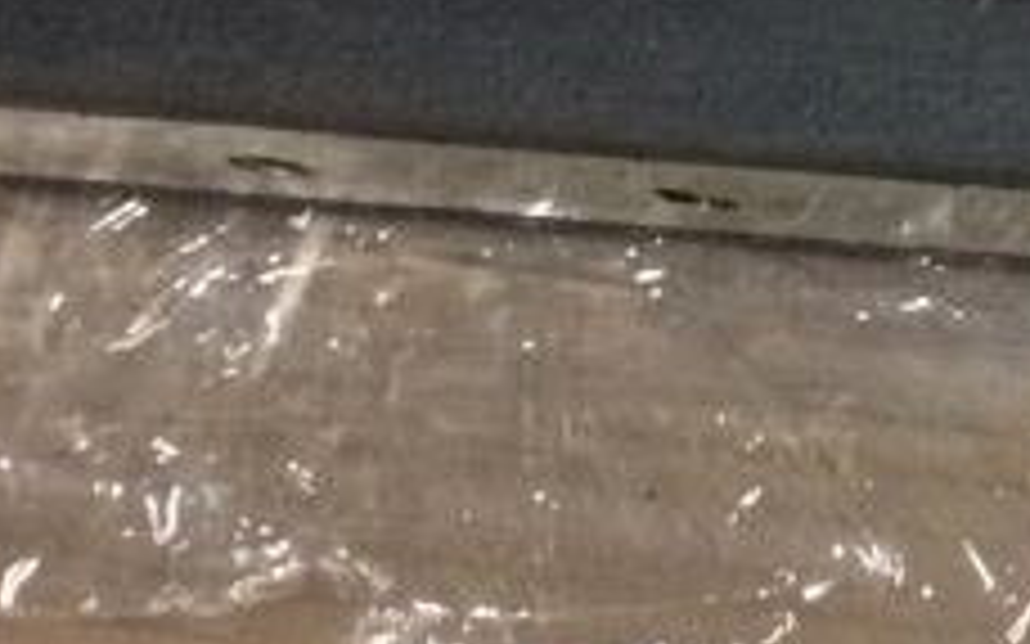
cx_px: 2280
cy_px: -599
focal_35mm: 161
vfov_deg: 7.8
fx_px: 4518
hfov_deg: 11.3
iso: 250
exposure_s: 1/33
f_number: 2.2
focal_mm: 4.15
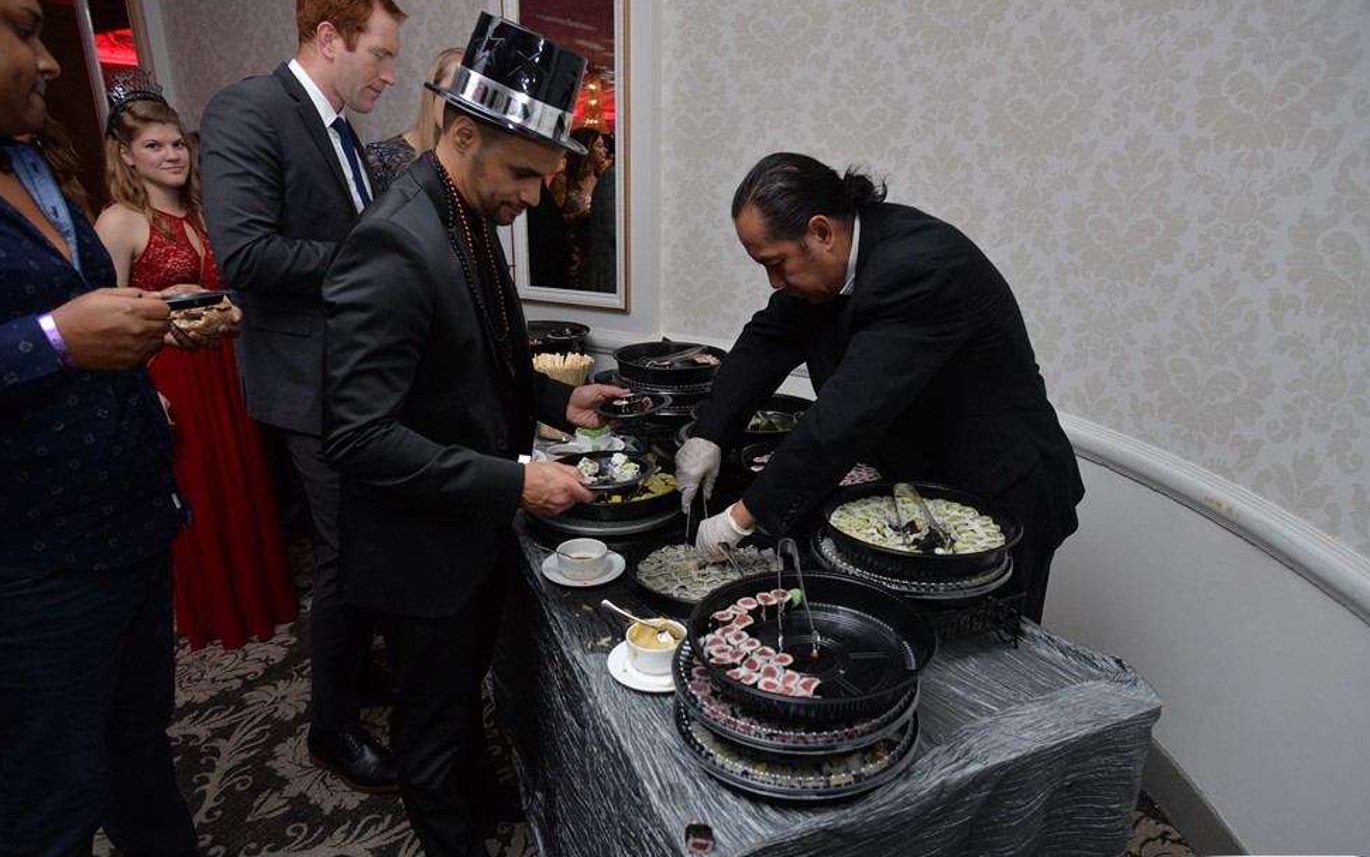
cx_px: 680
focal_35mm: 21
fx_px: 784
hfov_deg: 82.3
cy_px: 461
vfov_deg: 57.2
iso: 2000
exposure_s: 1/60
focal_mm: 20
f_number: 4.5
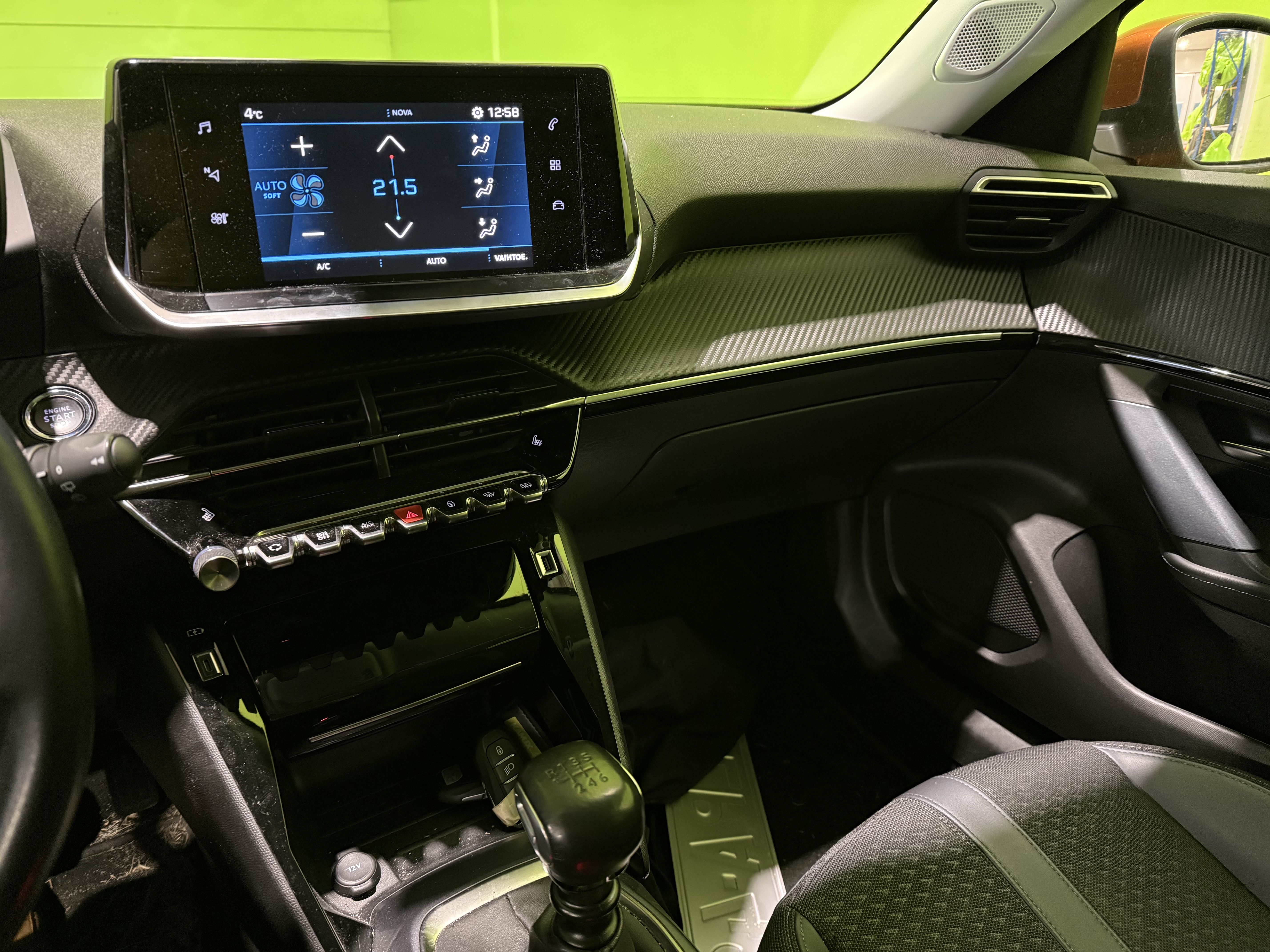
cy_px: 476
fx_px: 881
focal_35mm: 24
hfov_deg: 71.6
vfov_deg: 56.8
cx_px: 635
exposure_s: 1/25
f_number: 1.78
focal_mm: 6.76
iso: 1000
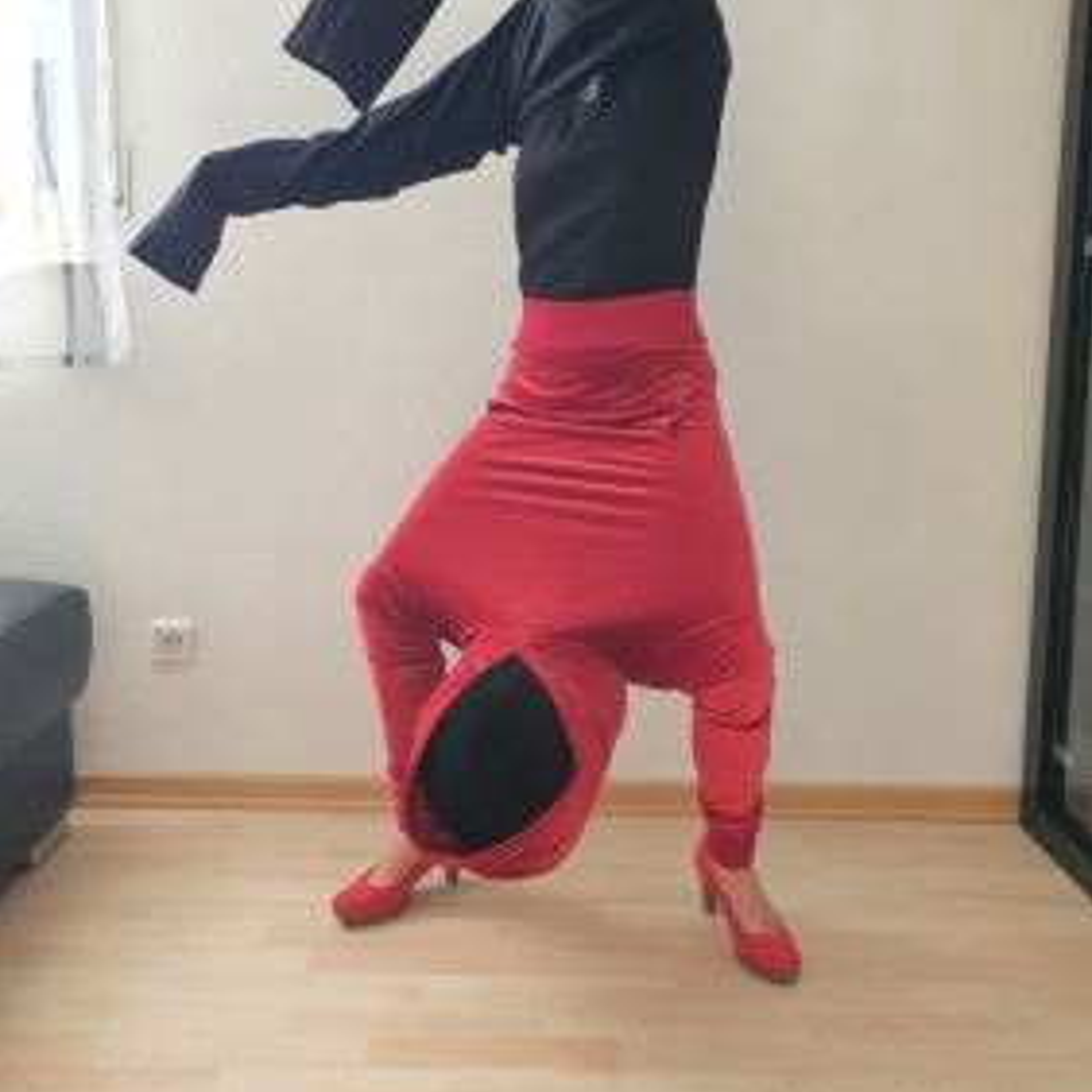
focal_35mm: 31
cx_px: 548
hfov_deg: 52.5
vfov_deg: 52.3
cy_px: 453
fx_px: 1106
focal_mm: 4.32
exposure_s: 1/120
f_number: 2.4
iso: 125
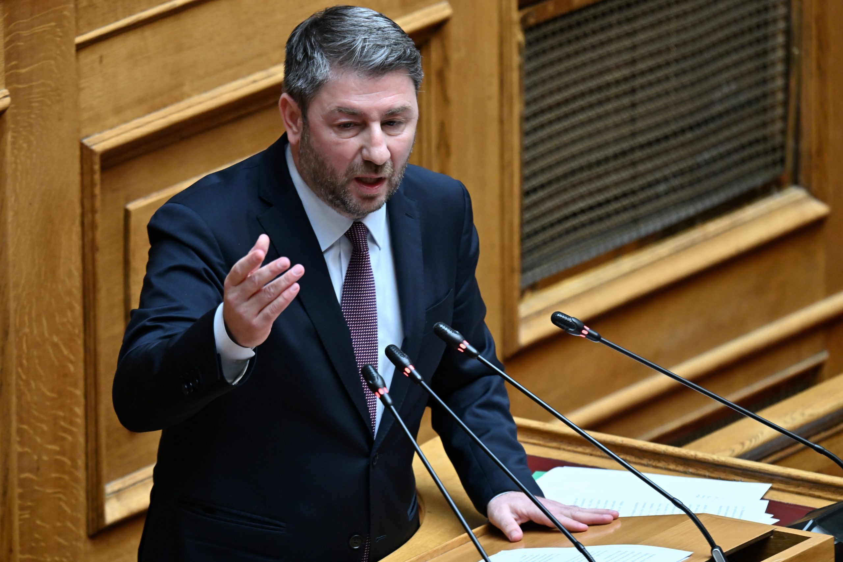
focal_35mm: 490
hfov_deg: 4.2
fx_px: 11474
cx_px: 422
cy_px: 281
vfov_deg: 2.8
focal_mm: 490
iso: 3200
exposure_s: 1/250
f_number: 6.3
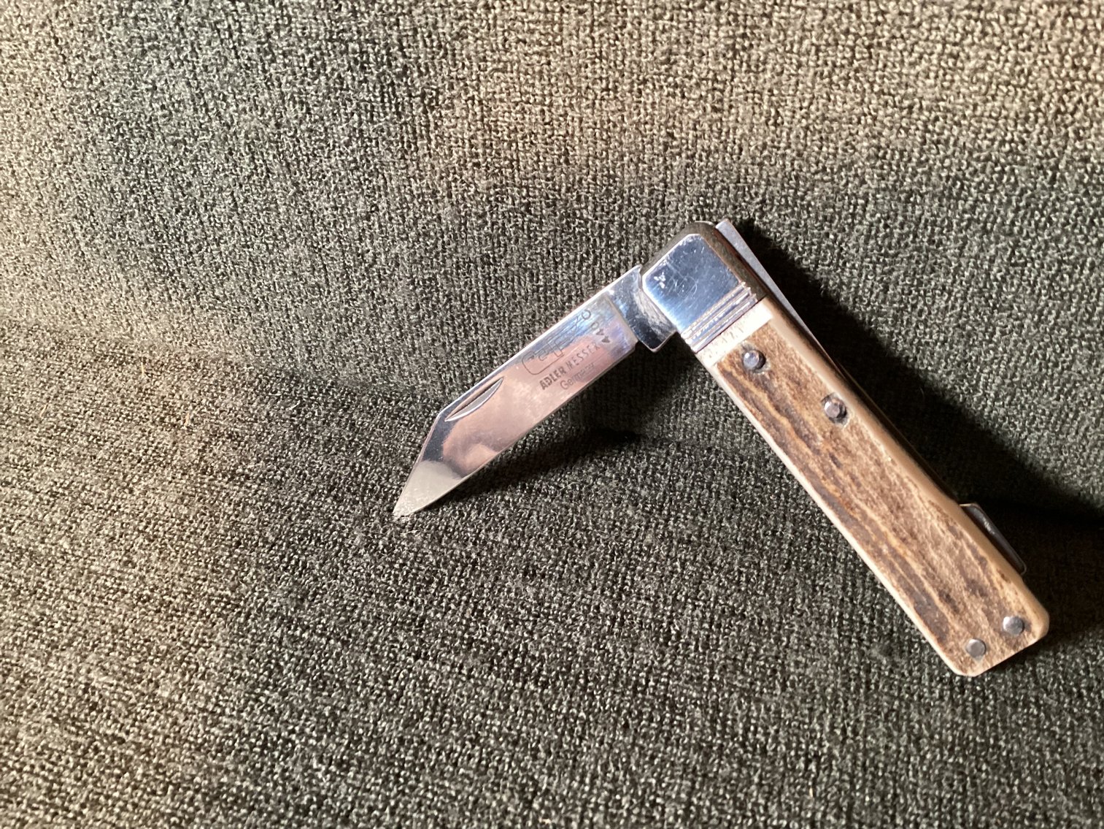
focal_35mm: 31
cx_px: 552
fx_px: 989
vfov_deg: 45.4
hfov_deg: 58.3
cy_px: 414
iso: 400
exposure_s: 1/30
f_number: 2.4
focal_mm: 3.3
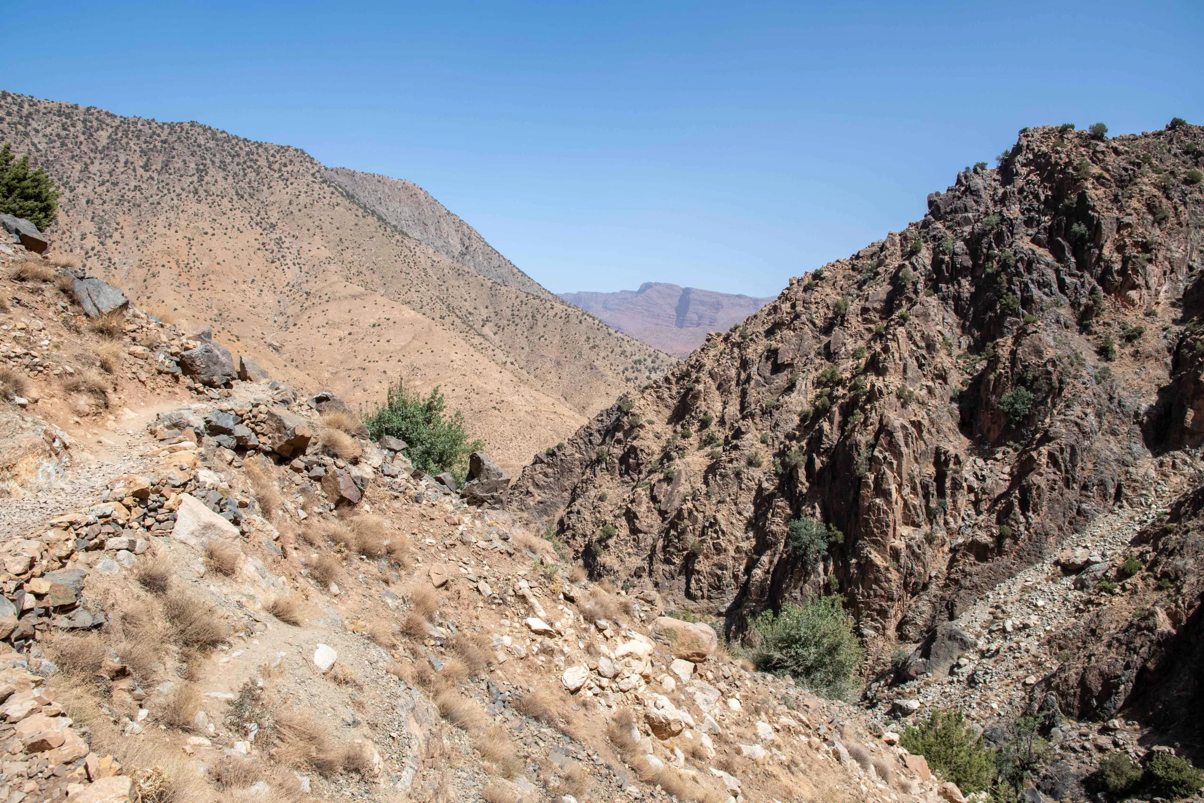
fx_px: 803
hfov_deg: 73.7
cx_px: 602
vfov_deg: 53.1
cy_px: 402
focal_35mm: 24
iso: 400
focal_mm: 16
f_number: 5.6
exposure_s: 1/800
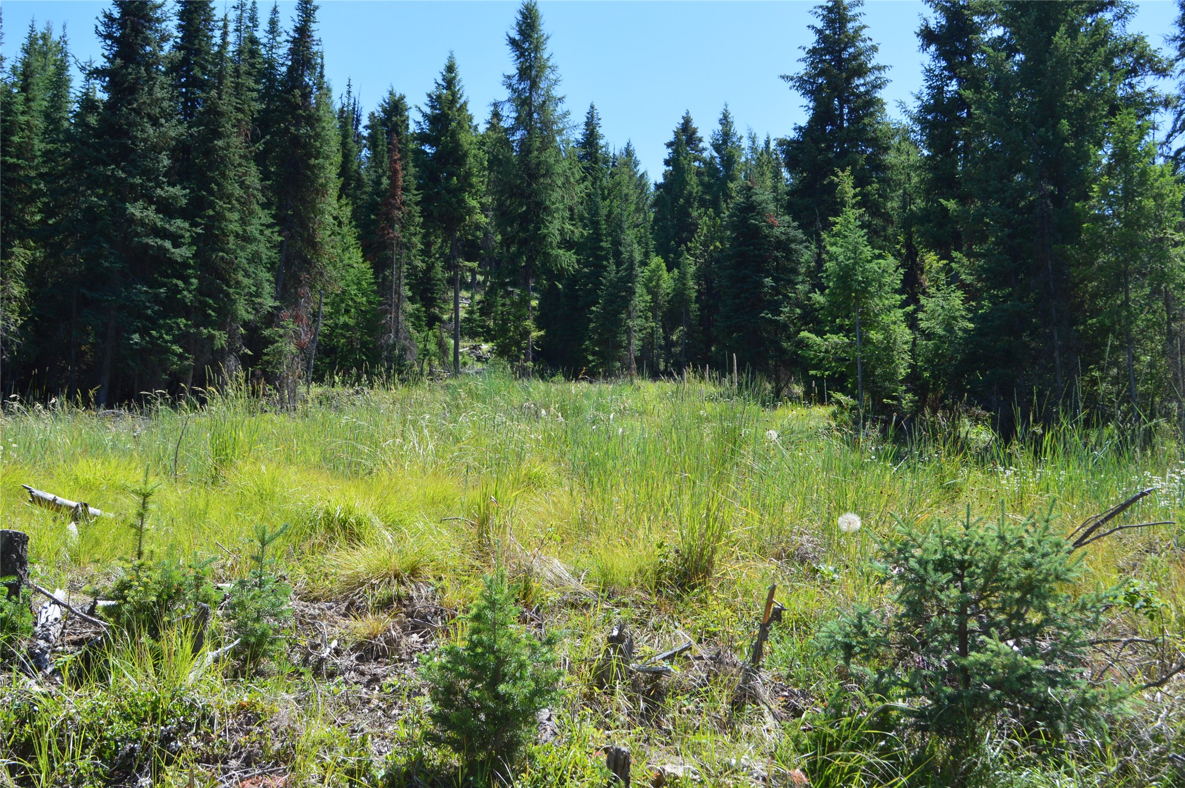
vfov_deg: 30.8
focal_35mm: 44
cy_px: 394
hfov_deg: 45.0
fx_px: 1431
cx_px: 592
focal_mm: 29
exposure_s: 1/320
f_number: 10
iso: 400
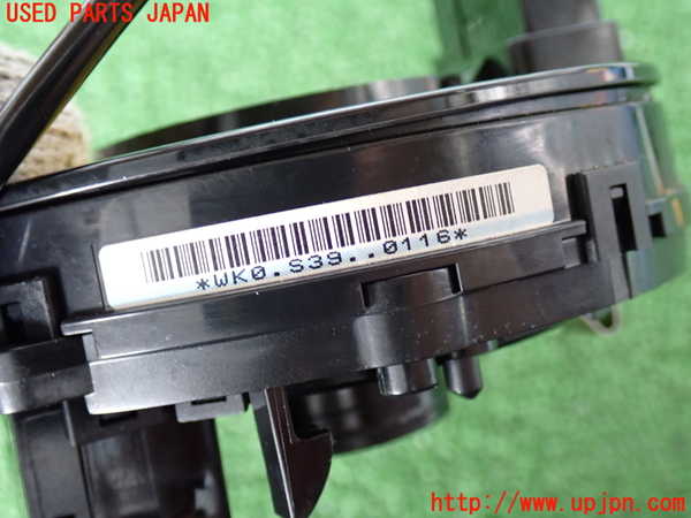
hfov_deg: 40.4
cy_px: 259
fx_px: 938
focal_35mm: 47
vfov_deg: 30.9
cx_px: 346
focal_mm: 8.4
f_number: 3.1
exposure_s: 1/13
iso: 800
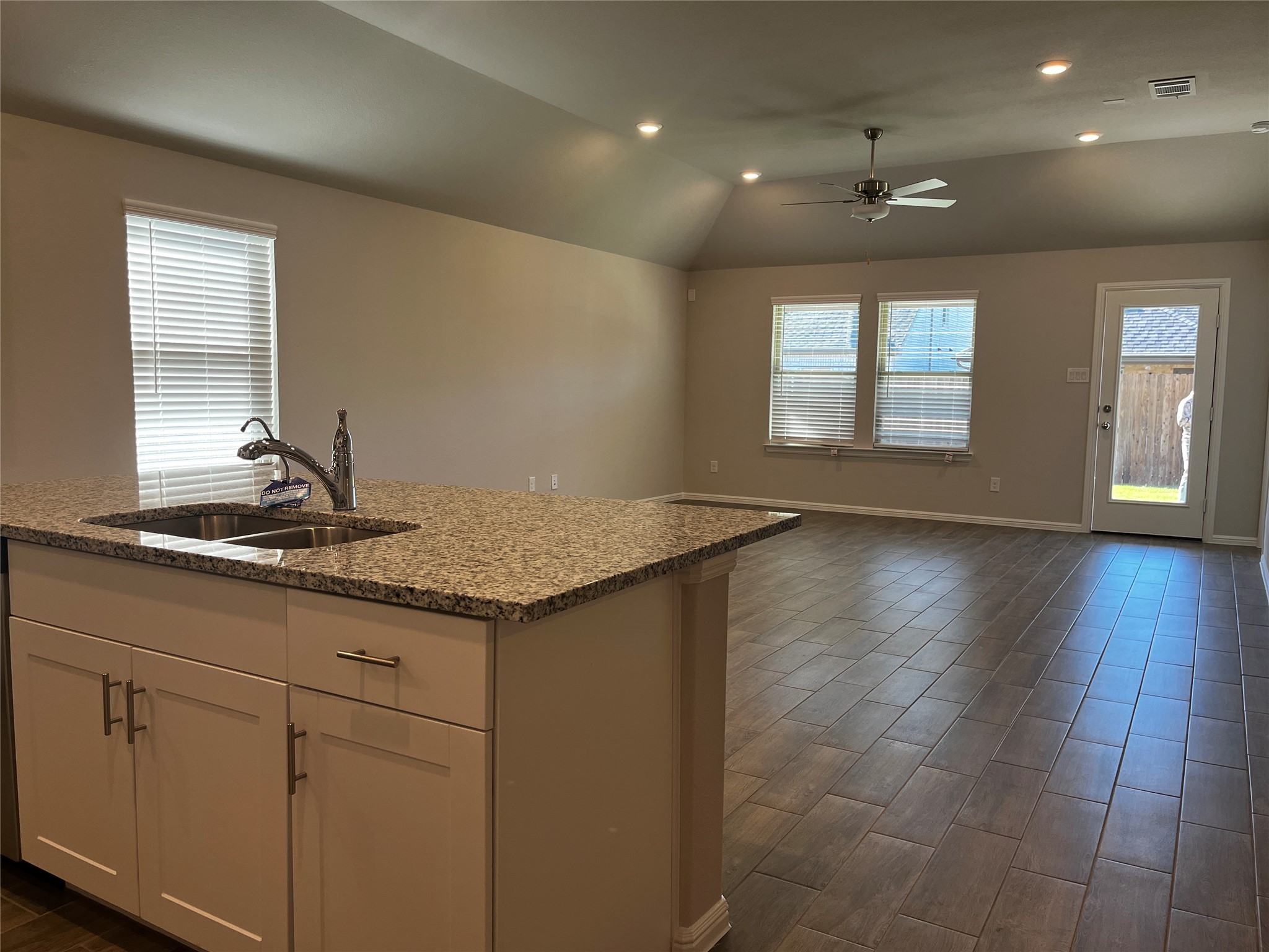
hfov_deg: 67.3
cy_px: 476
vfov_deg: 53.1
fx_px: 953
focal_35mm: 26
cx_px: 634
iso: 80
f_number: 1.6
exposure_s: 1/120
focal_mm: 5.1
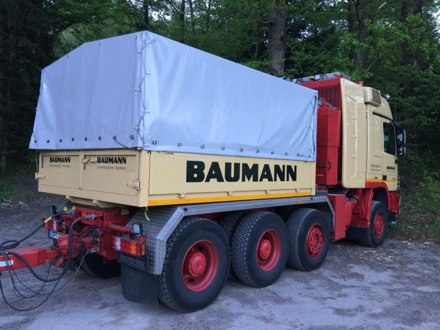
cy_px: 165
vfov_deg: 48.2
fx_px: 369
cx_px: 220
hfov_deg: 61.7
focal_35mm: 29
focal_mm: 4.15
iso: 50
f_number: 2.2
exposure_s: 1/17
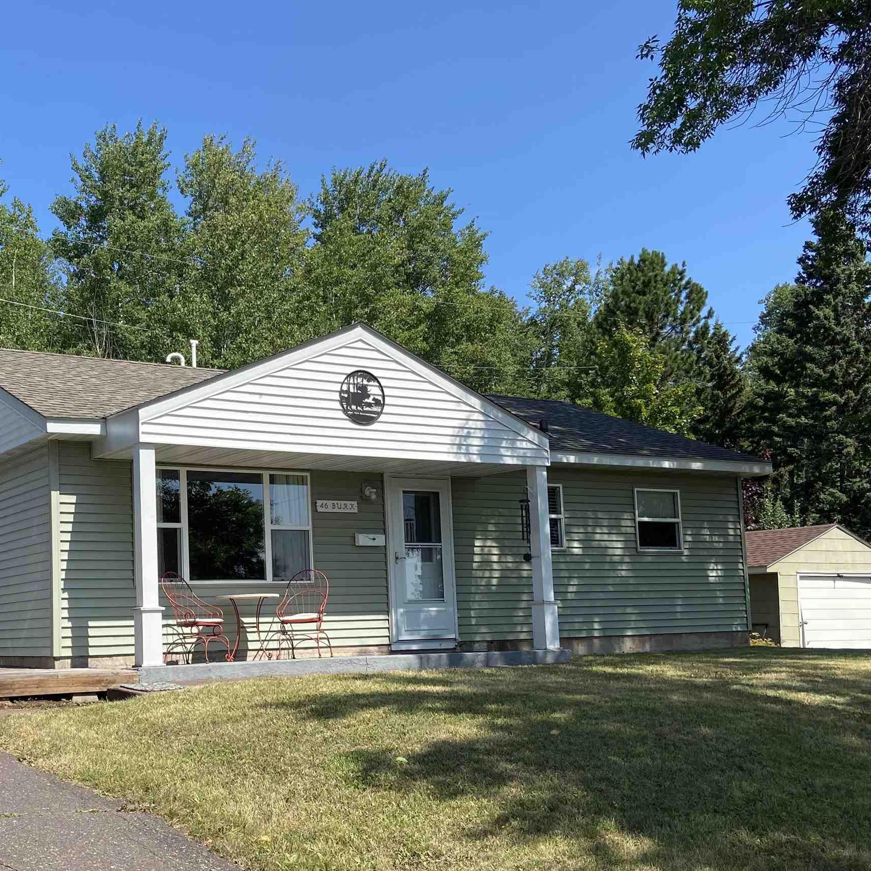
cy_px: 527
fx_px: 1167
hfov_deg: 39.9
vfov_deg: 40.7
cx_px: 228
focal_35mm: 41
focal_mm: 4.25
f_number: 1.8
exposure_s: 1/1898
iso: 32
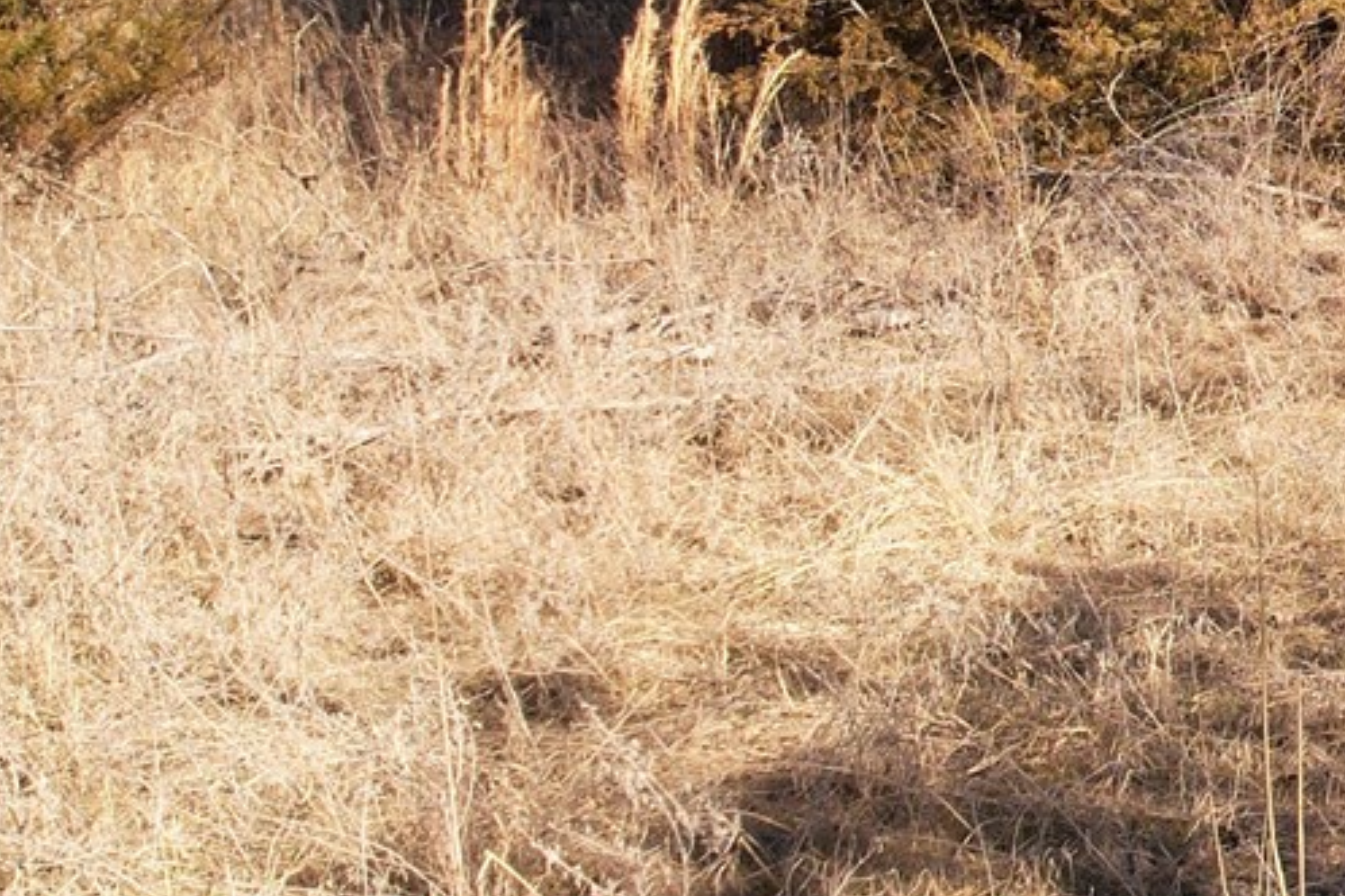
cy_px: 90
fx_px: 3362
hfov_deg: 19.9
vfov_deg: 15.0
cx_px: 1950
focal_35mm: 90
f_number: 2.8
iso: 130
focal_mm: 8.38
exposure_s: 1/1000
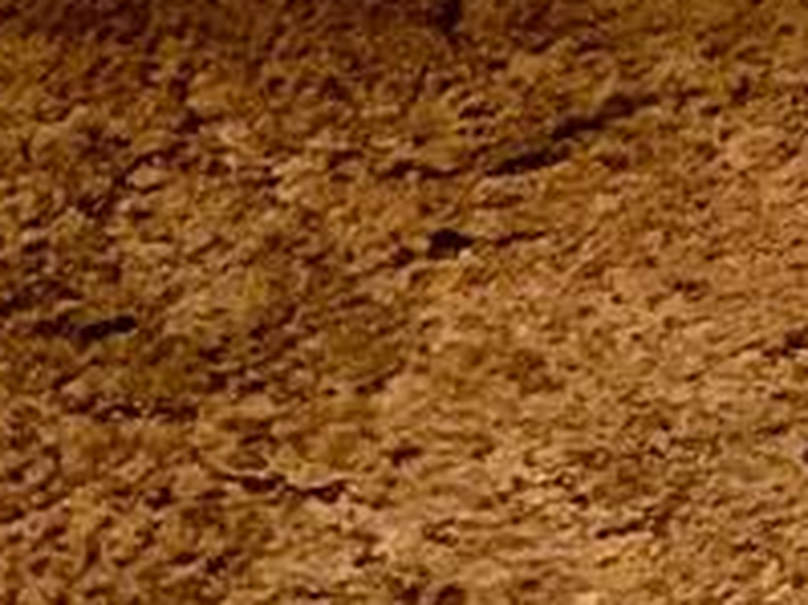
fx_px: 5225
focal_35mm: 224
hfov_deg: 8.4
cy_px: -1977
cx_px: 1628
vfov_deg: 5.6
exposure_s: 1/60
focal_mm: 3
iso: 160
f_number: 1.8
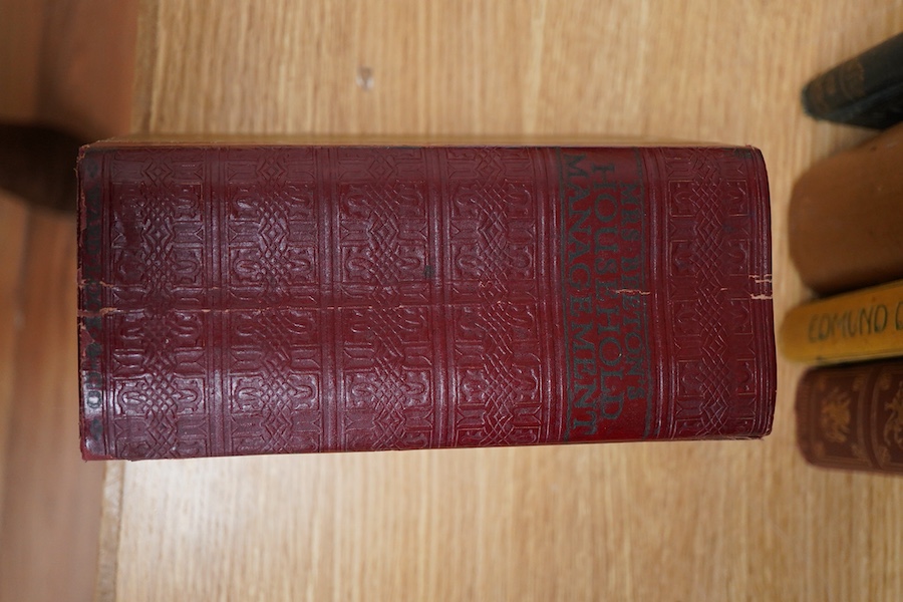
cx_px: 452
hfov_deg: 43.6
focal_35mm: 45
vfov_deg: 29.9
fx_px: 1129
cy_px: 301
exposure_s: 1/125
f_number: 3.5
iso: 1250
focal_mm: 30
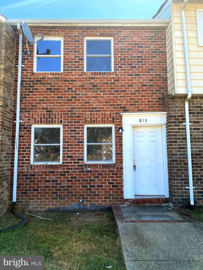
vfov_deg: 67.3
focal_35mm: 26
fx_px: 203
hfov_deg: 53.1
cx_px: 102
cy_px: 135
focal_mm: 4.25
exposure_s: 1/613
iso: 32
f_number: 1.8
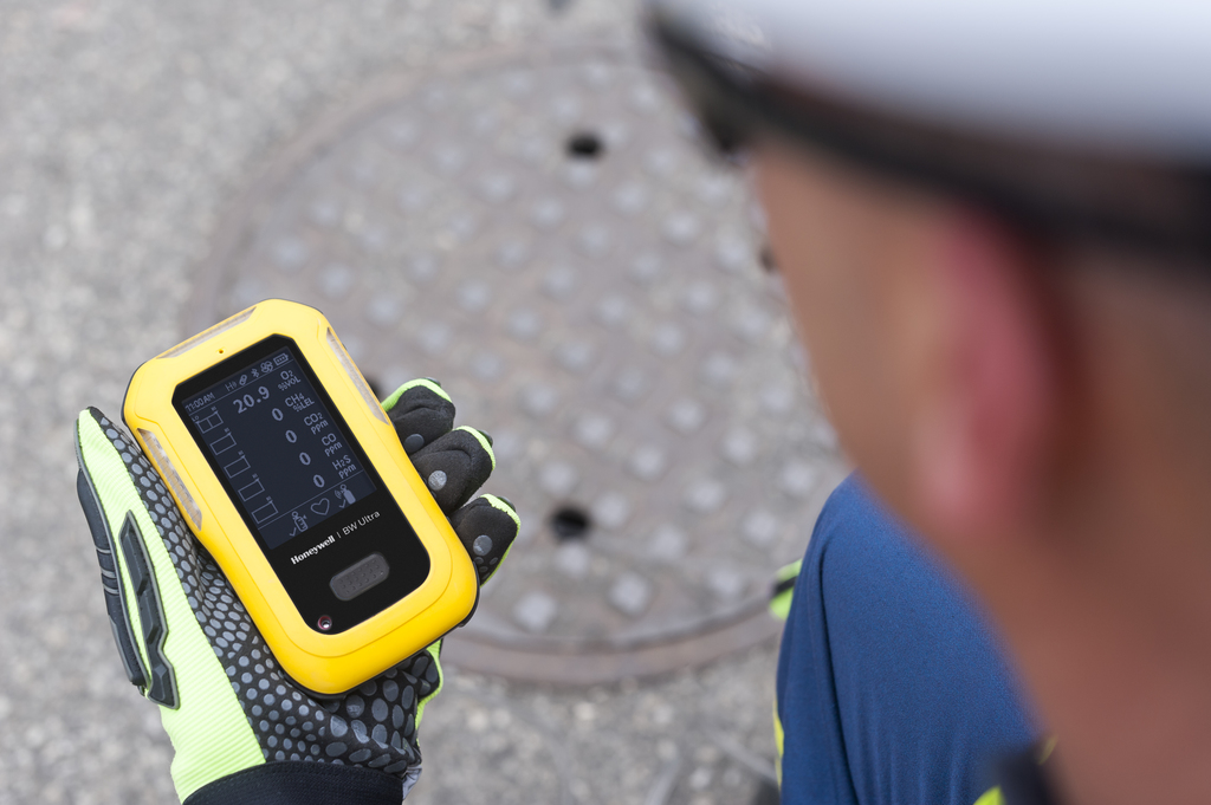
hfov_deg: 39.6
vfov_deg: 26.9
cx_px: 606
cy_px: 402
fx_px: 1681
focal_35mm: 50
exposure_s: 1/320
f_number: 4
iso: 200
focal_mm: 50
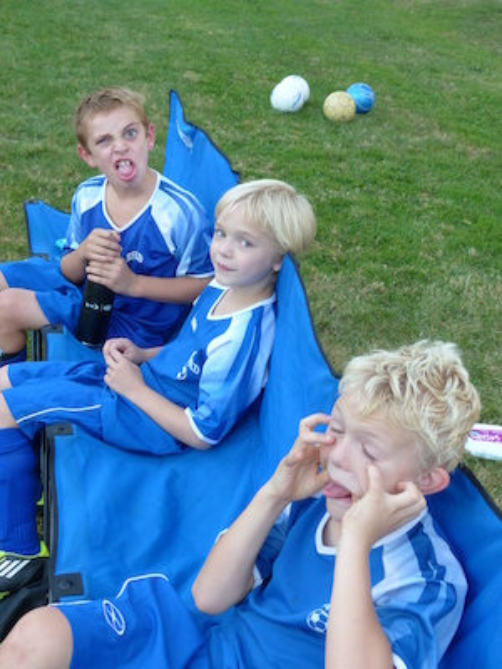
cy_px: 334
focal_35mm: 49
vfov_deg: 38.9
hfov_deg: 29.7
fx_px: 947
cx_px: 251
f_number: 2.8
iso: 320
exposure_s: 1/60
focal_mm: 8.7
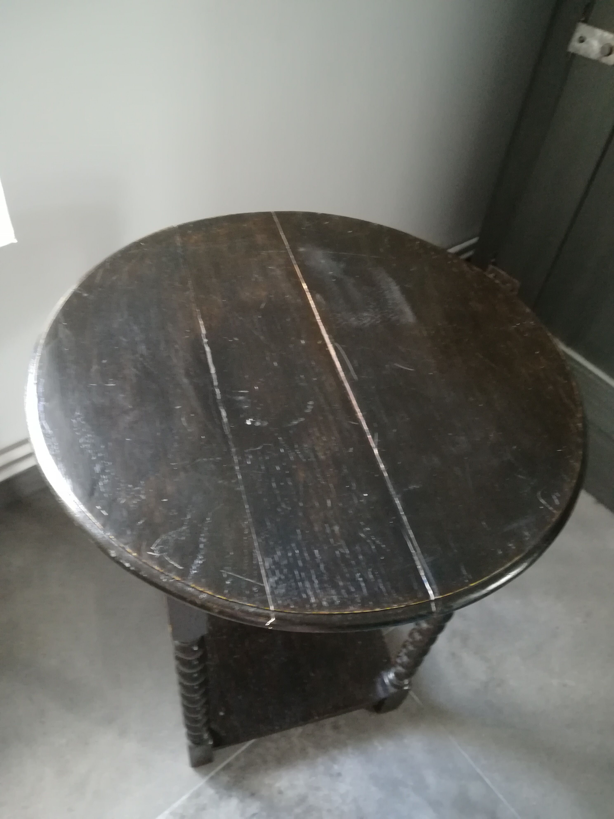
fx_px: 615
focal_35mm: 26
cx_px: 307
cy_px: 410
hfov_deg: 53.1
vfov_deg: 67.3
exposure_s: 1/14.3
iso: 640
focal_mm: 3.83
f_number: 2.2
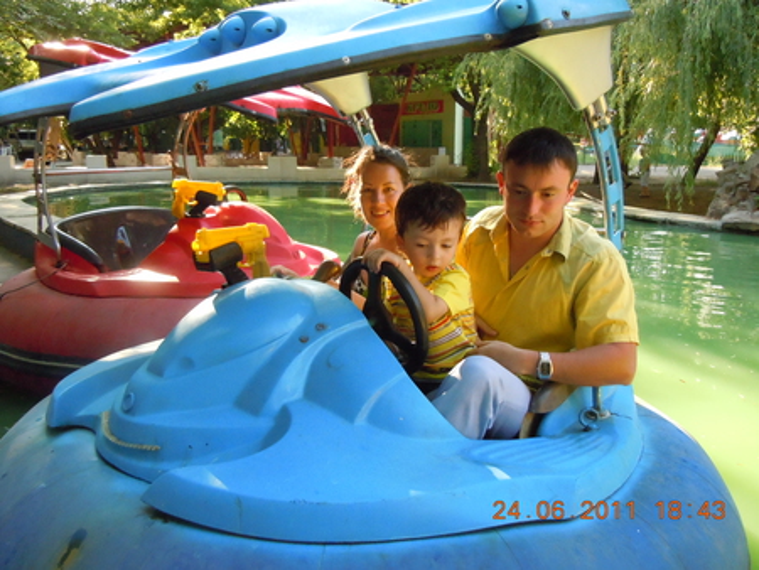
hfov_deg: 59.9
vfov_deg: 46.8
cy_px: 285
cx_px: 380
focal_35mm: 30
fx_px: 658
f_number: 3.5
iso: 800
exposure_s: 1/400
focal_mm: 5.4
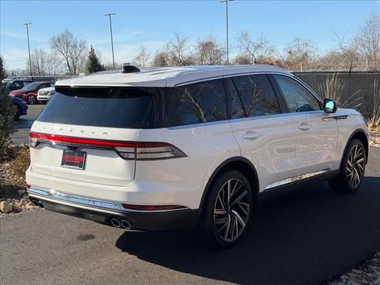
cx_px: 190
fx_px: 527
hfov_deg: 39.7
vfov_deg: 30.3
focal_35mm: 48
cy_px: 142
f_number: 1.78
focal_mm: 6.76
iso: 80
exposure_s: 1/3378
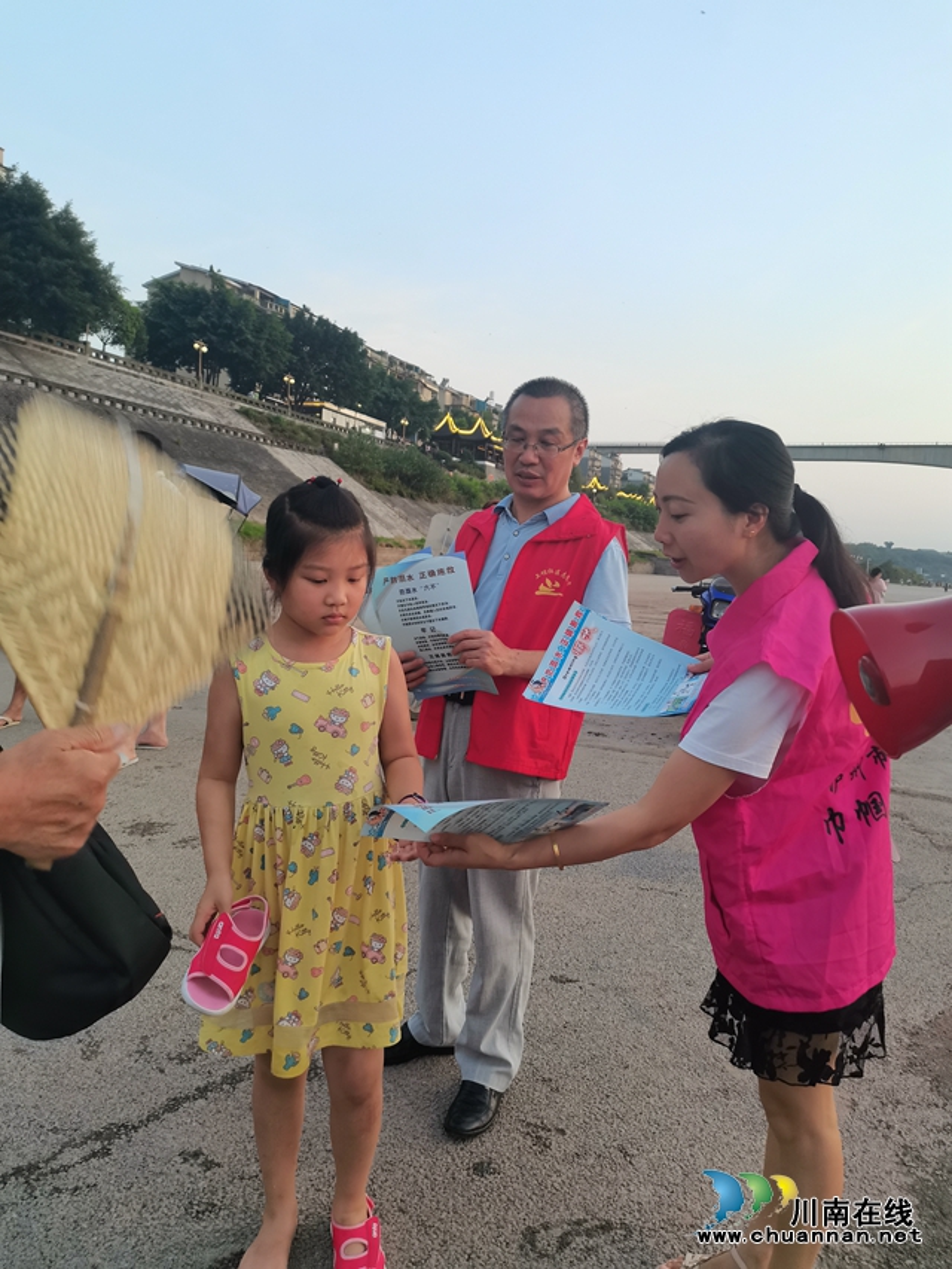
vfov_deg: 67.3
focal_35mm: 26
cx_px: 476
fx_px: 953
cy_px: 634
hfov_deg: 53.1
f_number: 1.8
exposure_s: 1/50
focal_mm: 5.58
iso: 160
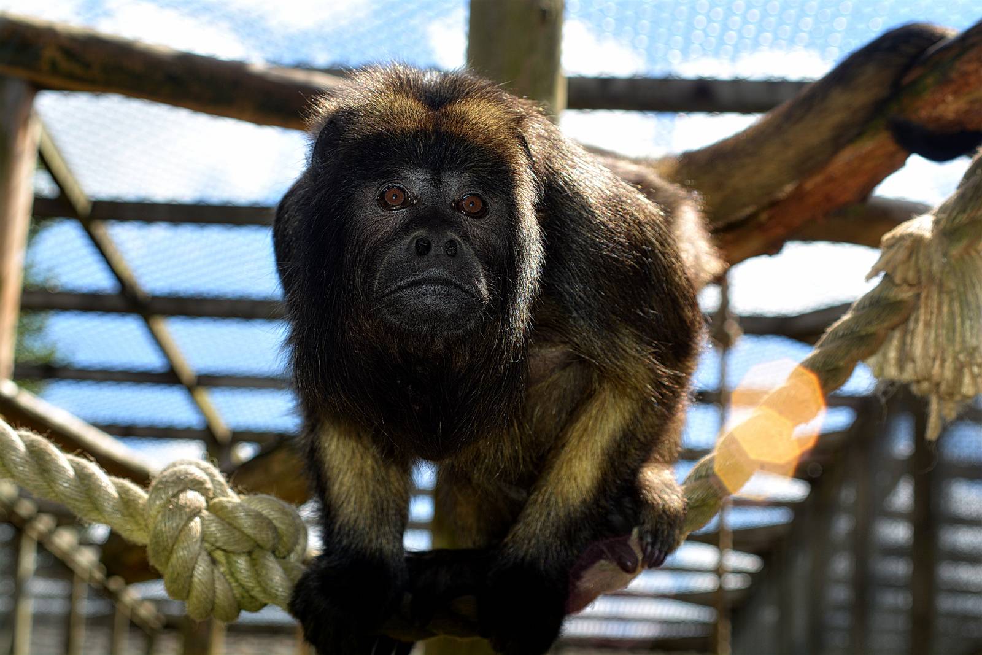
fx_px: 2046
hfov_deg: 27.0
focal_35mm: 75
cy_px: 328
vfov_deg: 18.2
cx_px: 491
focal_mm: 50
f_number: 6.3
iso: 100
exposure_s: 1/200
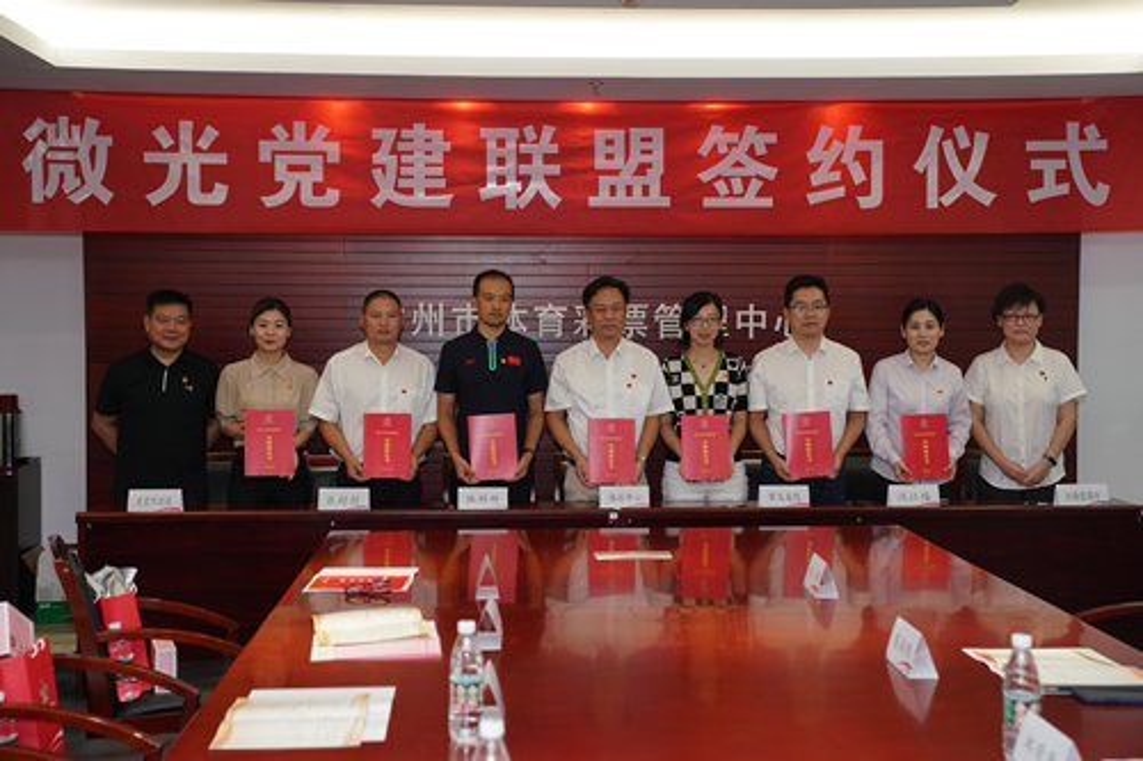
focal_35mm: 50
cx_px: 572
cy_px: 380
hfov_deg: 39.6
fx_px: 1587
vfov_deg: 27.0
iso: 1600
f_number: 4
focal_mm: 50
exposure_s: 1/200
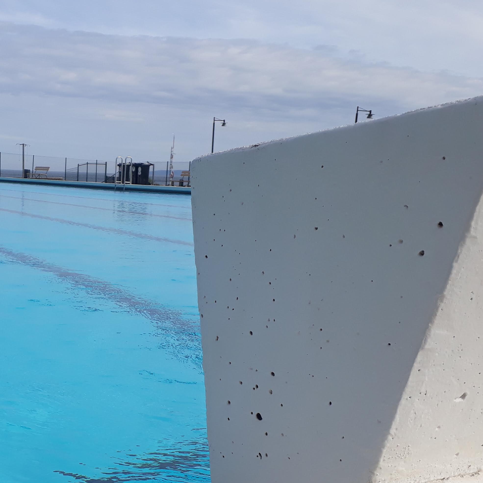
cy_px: 315
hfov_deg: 32.5
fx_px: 789
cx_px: 59
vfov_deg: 33.8
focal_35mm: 50
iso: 40
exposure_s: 1/2174
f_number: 1.9
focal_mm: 3.6
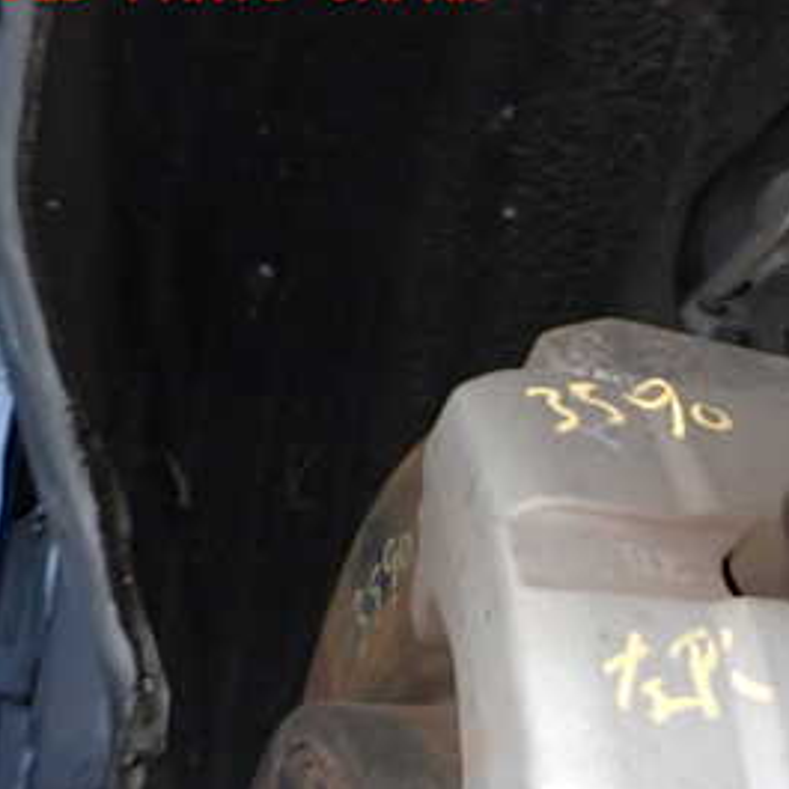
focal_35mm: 50
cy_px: 613
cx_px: 840
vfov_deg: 33.2
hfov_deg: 30.8
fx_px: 1289
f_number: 5.6
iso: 400
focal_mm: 4.5
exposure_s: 1/30
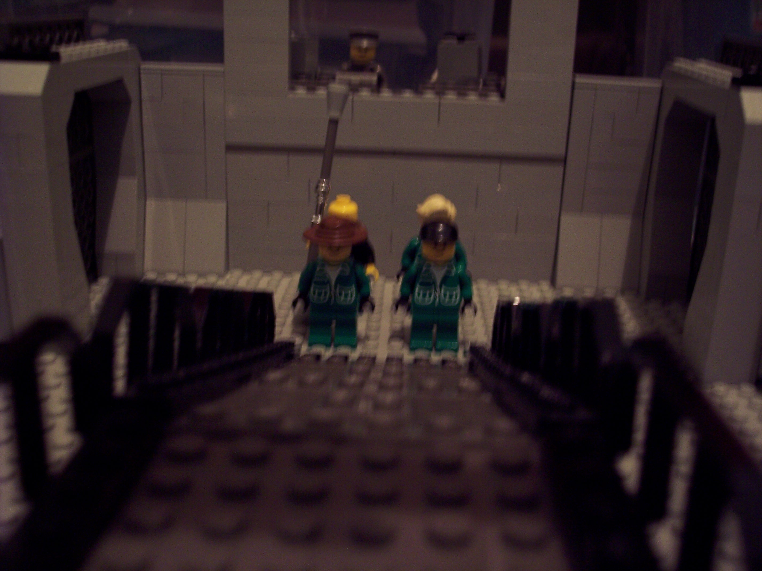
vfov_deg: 36.8
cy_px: 286
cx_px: 381
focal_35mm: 39
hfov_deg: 47.9
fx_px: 859
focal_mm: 8
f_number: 3.4
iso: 200
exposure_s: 1/4
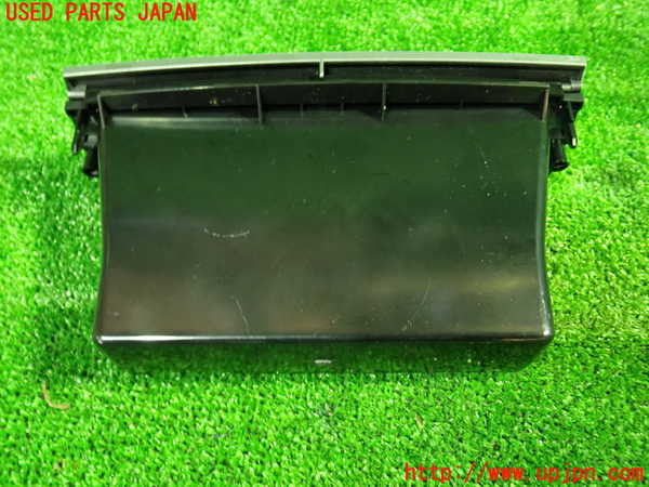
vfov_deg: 46.8
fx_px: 562
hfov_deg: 60.0
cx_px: 324
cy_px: 244
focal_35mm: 30
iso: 800
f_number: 2.3
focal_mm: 5.4
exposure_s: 1/15
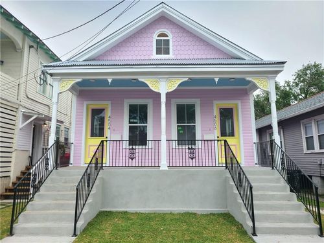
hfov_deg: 67.3
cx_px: 162
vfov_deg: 53.1
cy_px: 122
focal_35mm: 26
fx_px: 243
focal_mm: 5.4
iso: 40
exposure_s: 1/424
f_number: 1.8
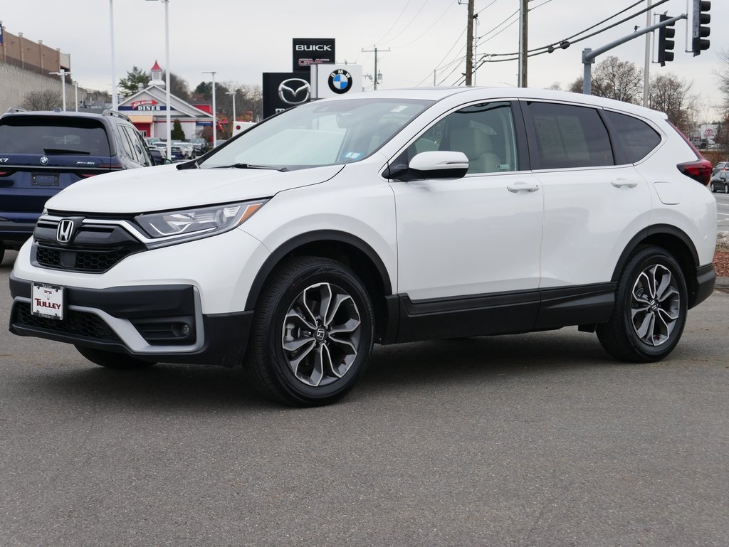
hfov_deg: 30.3
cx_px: 364
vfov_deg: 22.9
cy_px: 274
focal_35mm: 64
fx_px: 1348
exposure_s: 1/160
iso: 200
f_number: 5.4
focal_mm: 32
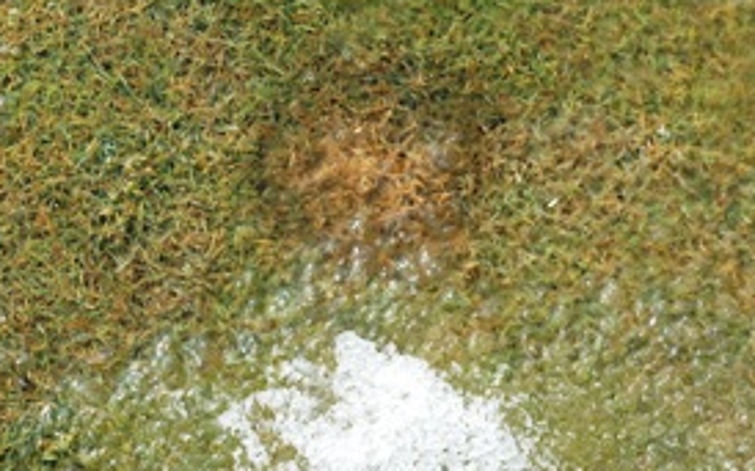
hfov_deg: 12.5
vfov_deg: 7.8
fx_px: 3435
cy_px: 185
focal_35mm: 167
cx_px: 350
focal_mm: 60
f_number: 8
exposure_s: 1/250
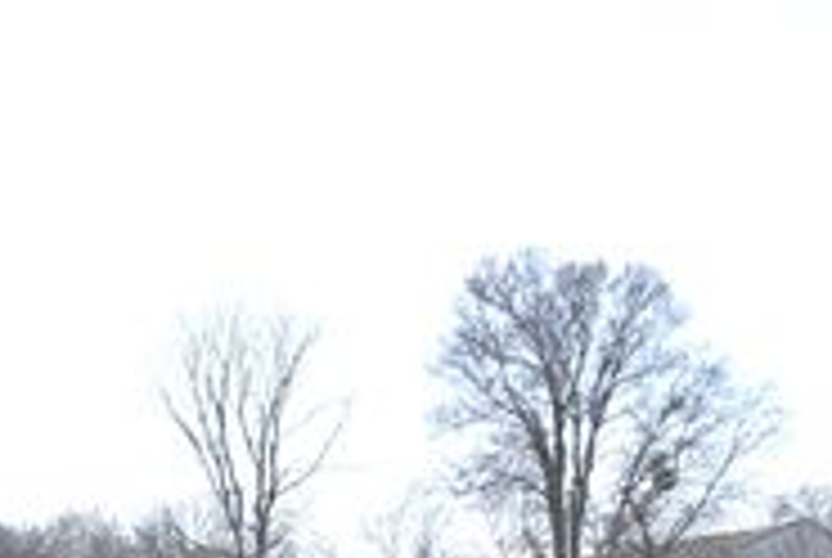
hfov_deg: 13.3
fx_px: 3519
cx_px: 22
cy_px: 1082
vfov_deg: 8.6
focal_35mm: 152
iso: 200
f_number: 10
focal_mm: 25
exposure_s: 1/400
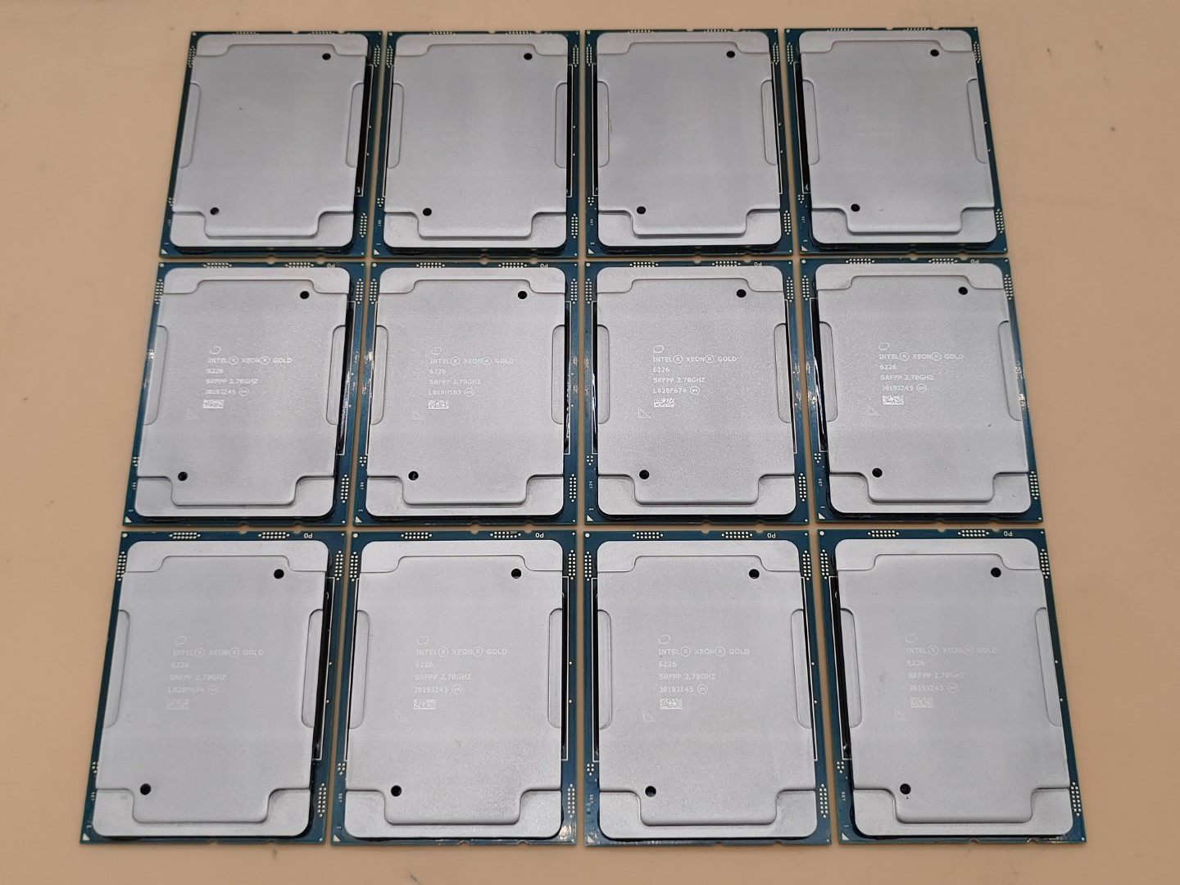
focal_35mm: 39
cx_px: 590
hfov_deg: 47.9
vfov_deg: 36.8
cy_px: 442
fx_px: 1329
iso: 50
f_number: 1.8
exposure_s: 1/230
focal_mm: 4.36
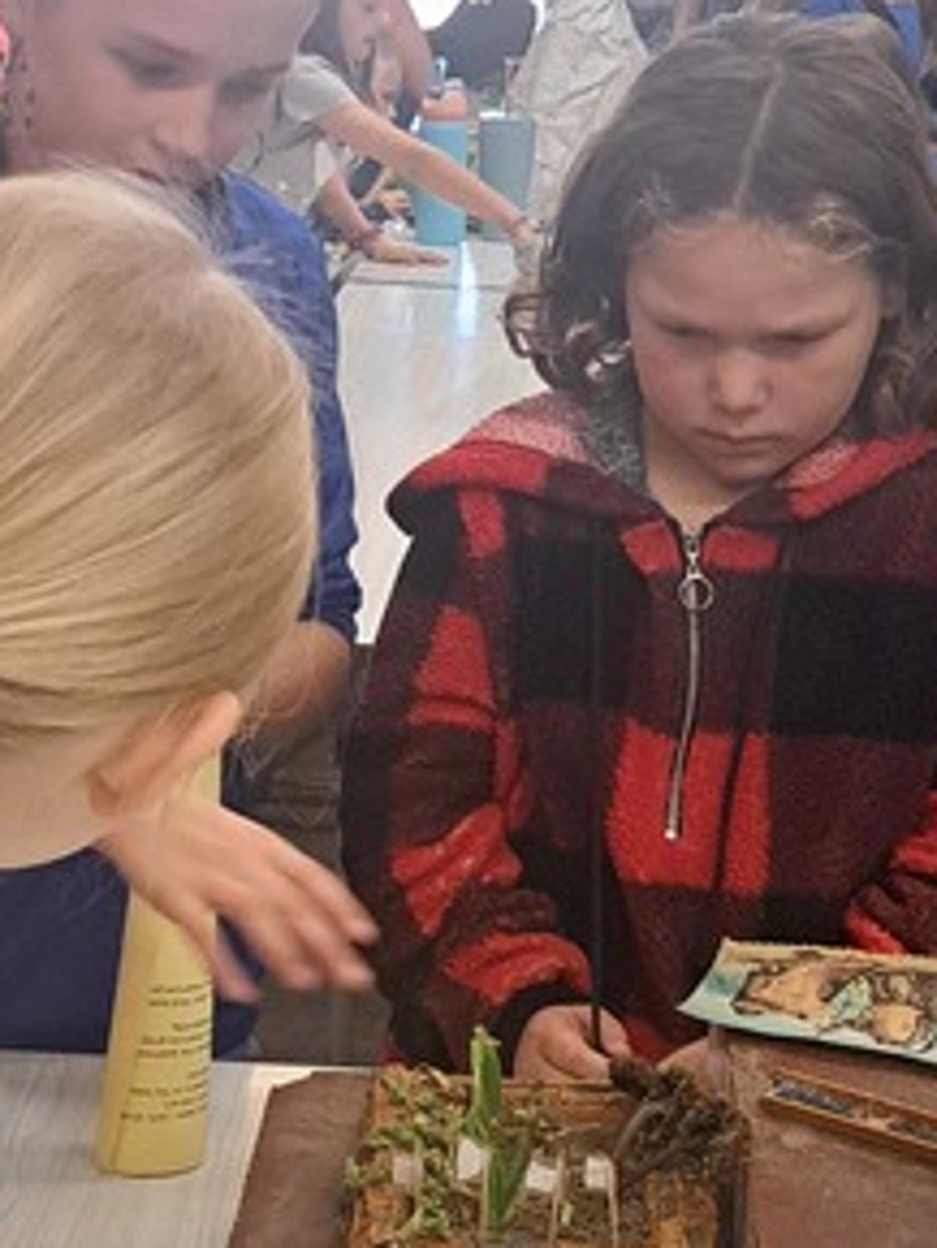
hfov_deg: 17.4
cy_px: 946
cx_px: 501
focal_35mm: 85
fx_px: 3065
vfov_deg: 22.8
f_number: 1.8
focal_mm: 5.23
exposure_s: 1/60
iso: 320
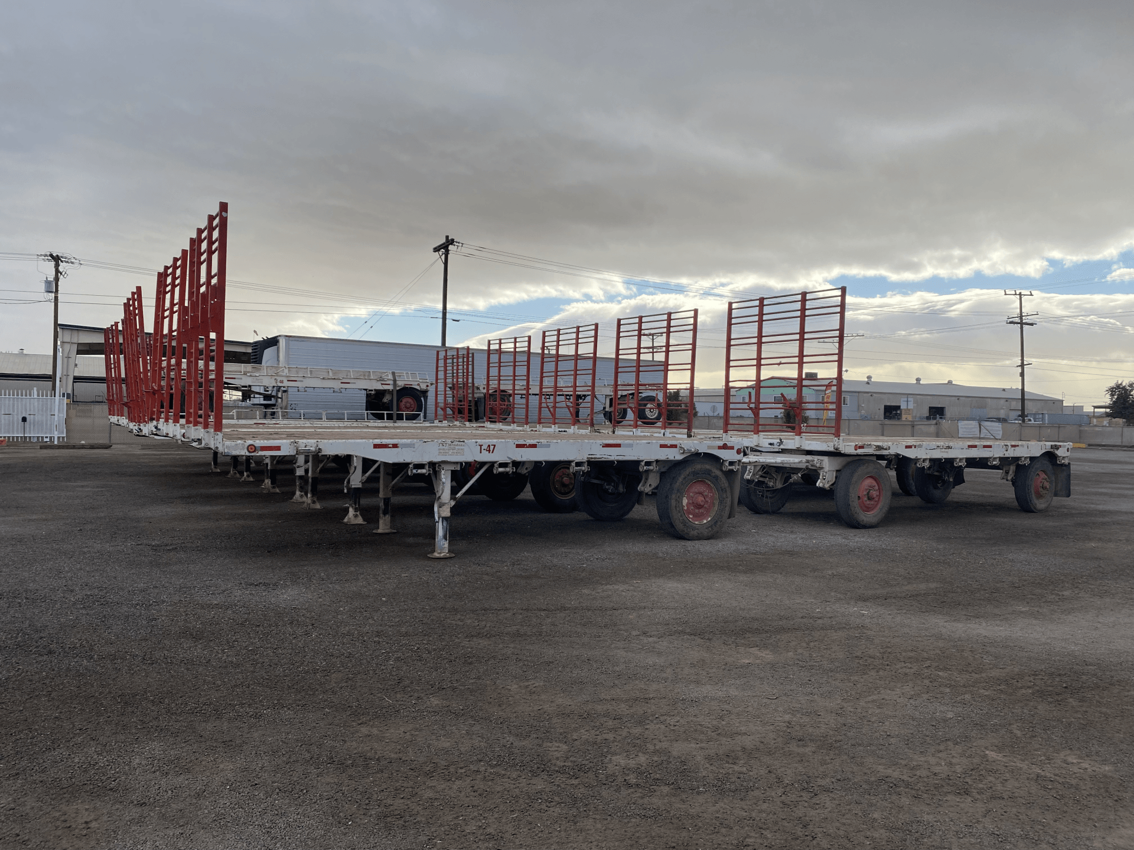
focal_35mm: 26
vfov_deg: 53.1
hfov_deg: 67.3
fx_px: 852
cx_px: 567
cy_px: 425
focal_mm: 4.25
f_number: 1.8
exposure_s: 1/1447
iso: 32
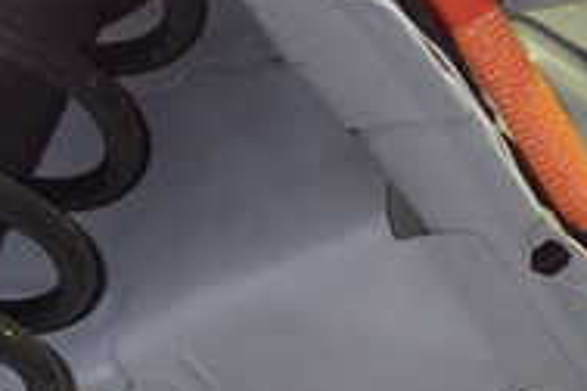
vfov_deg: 13.5
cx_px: -239
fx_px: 1614
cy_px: 438
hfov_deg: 18.7
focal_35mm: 99
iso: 200
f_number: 2.3
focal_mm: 5.4
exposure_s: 1/30
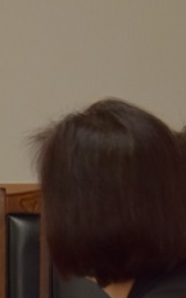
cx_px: -419
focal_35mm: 440
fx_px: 3569
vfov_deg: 4.8
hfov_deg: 2.9
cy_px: 46
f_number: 7.1
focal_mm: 100
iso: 1000
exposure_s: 1/100
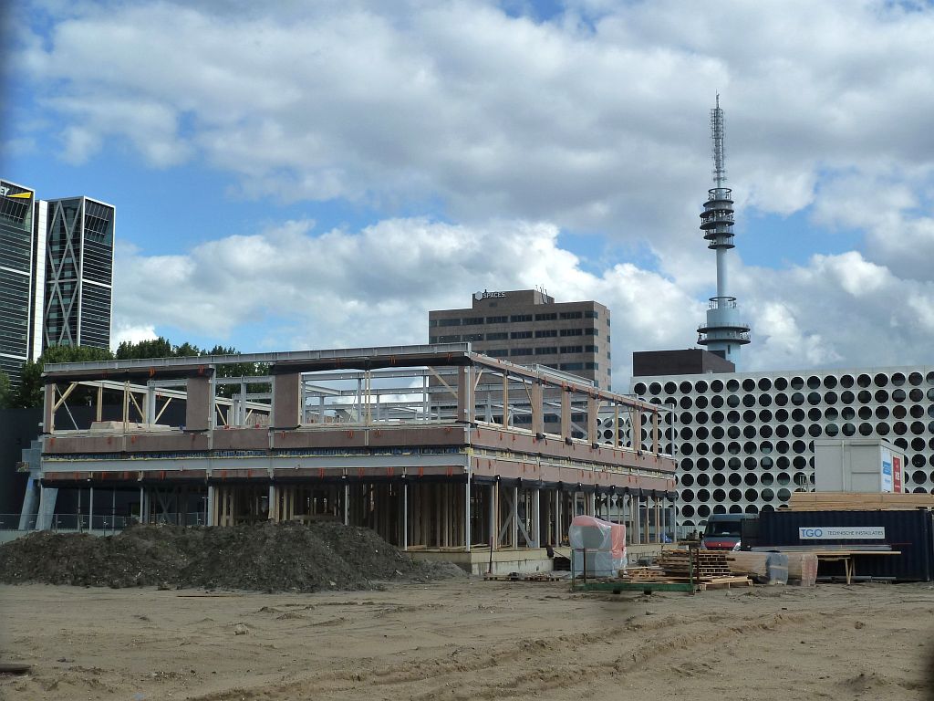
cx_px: 467
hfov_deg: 36.8
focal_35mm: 52
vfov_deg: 28.0
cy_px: 350
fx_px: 1403
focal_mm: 8.5
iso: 125
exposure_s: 1/500
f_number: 5.6
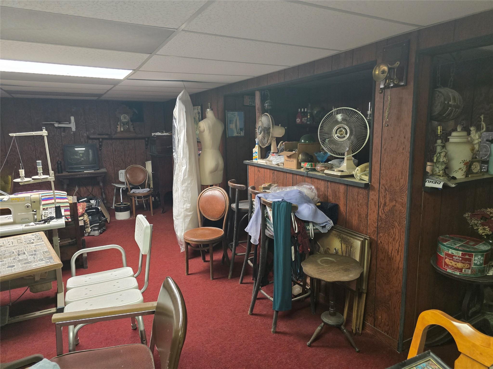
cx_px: 246
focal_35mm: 23
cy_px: 184
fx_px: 328
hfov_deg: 73.9
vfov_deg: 58.9
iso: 1000
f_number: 1.7
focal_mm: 6.3
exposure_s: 1/120
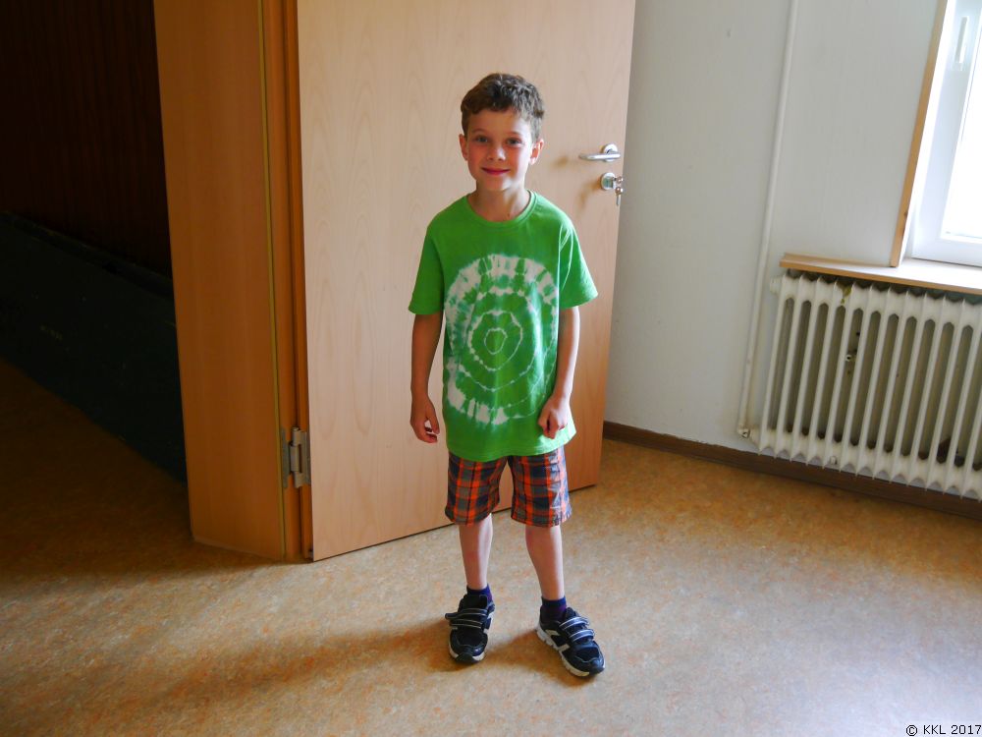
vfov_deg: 37.7
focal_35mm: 38
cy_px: 368
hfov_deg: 49.0
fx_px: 1078
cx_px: 491
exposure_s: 1/60
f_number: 3.8
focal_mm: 19
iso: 800
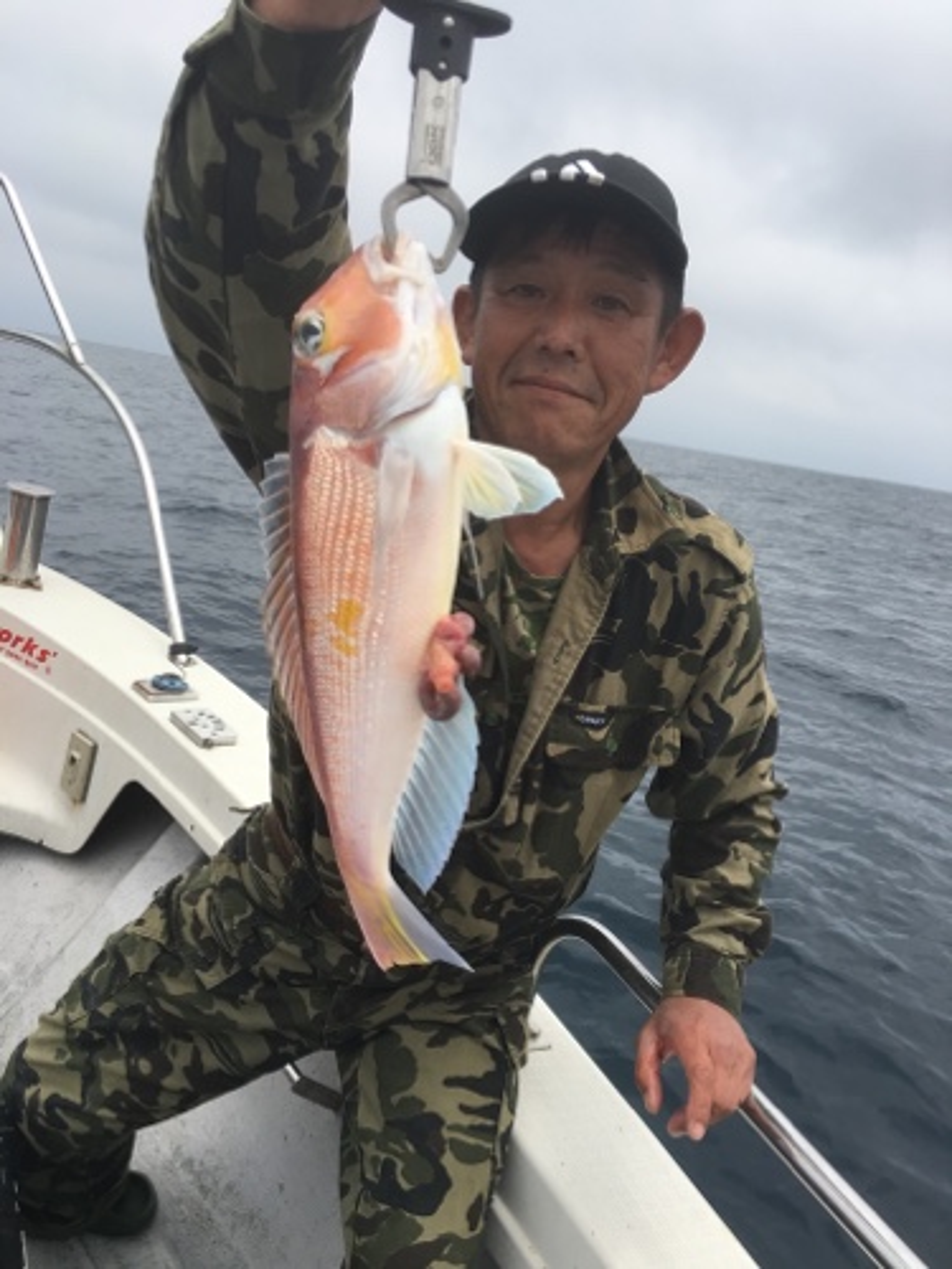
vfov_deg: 61.7
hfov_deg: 48.2
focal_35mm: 29
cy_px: 634
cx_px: 476
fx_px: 1063
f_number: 2.2
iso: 25
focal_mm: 4.15
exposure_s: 1/1399
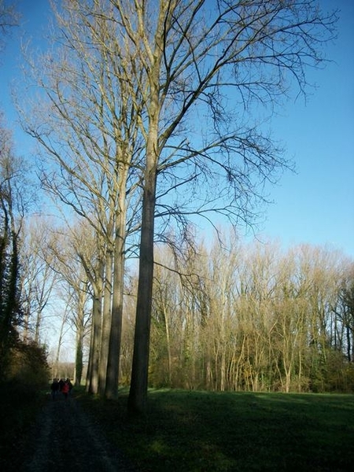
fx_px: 436
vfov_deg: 56.8
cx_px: 177
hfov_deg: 44.2
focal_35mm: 32
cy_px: 236
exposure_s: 1/800
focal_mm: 5.7
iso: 80
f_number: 2.9
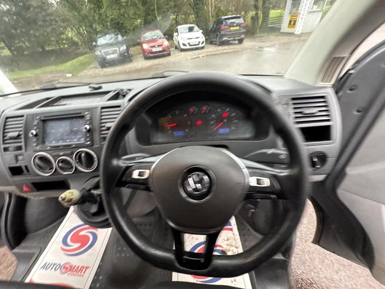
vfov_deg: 85.7
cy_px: 144
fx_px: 156
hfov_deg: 102.1
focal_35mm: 14
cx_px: 192
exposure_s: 1/60
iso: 800
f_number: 2.2
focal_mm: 2.22
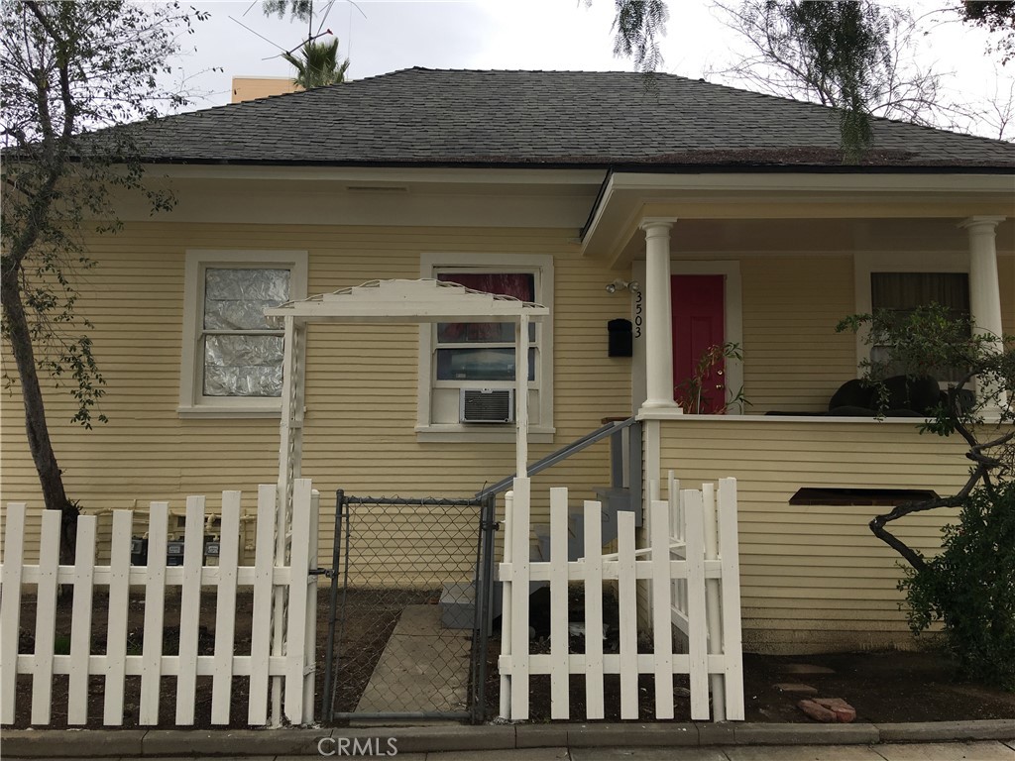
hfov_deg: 61.7
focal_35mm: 29
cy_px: 380
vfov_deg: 48.2
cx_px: 508
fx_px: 850
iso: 25
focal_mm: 4.15
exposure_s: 1/377
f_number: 2.2
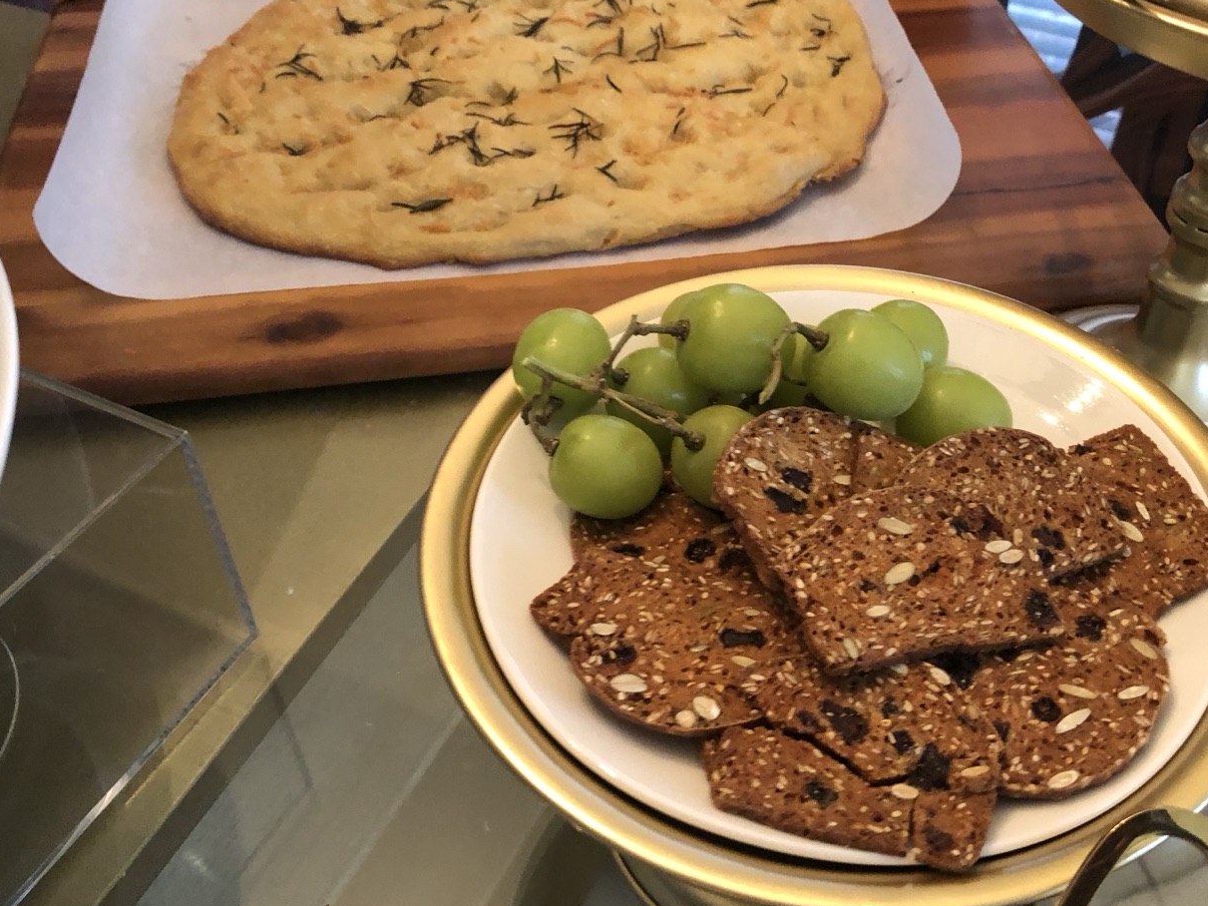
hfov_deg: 50.0
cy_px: 440
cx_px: 691
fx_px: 1291
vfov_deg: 38.7
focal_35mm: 37
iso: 80
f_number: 1.8
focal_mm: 4
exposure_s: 1/15
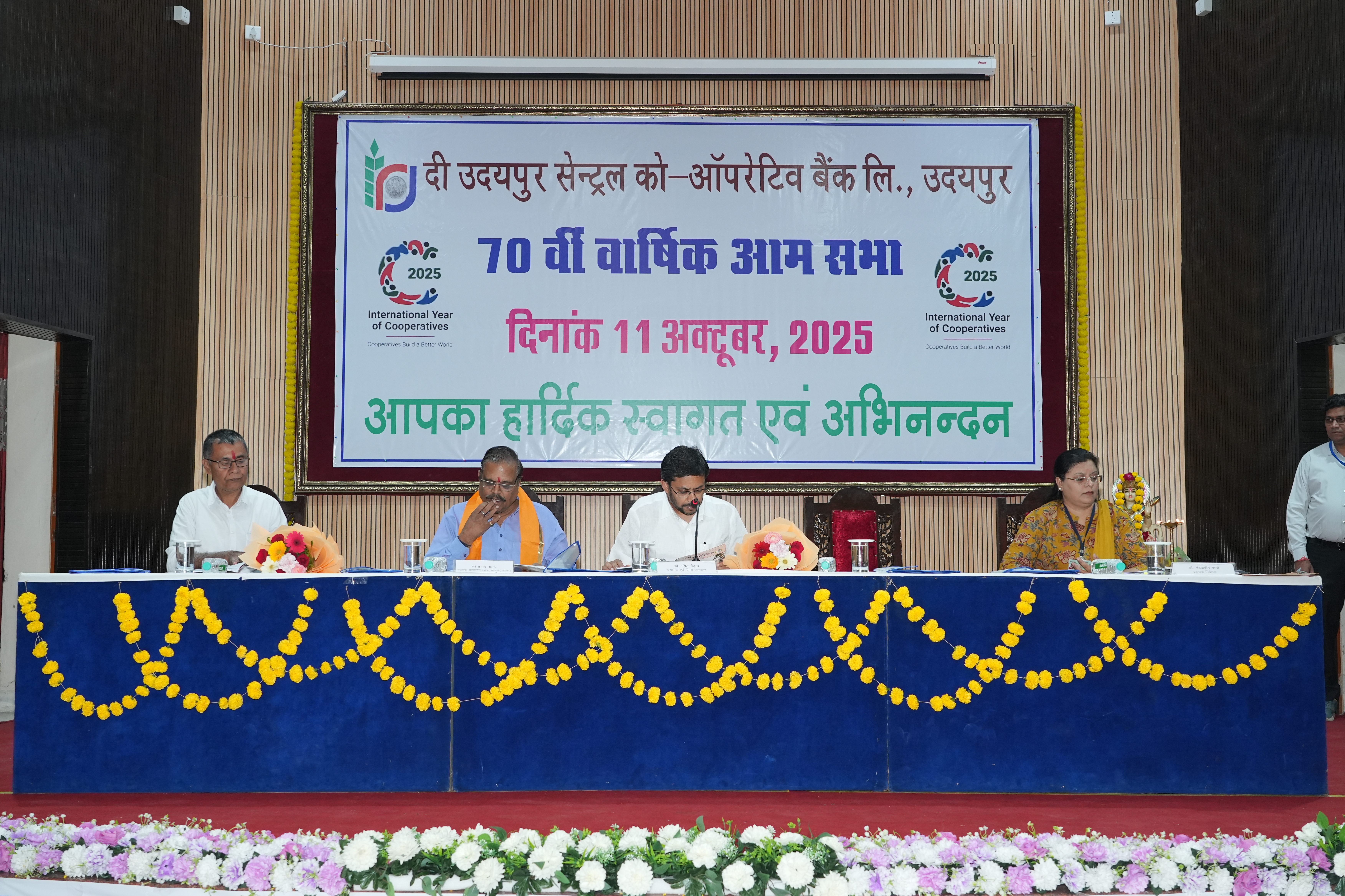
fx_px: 1569
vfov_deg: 31.9
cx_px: 672
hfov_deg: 46.4
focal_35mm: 42
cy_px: 448
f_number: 5.6
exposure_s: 1/160
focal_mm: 42
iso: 2000
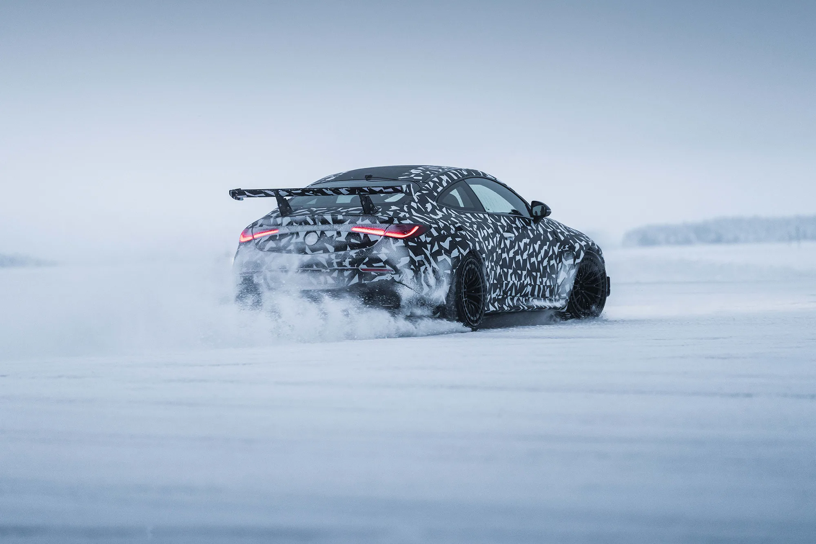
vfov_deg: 6.9
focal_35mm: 200
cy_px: 272
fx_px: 4533
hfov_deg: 10.3
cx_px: 408
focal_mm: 200
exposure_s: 1/640
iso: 1000
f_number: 3.5
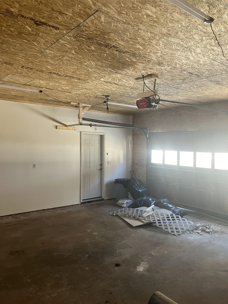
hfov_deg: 49.7
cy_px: 152
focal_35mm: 28
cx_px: 114
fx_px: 246
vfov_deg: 63.4
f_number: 1.8
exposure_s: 1/60
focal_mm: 3.99
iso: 80
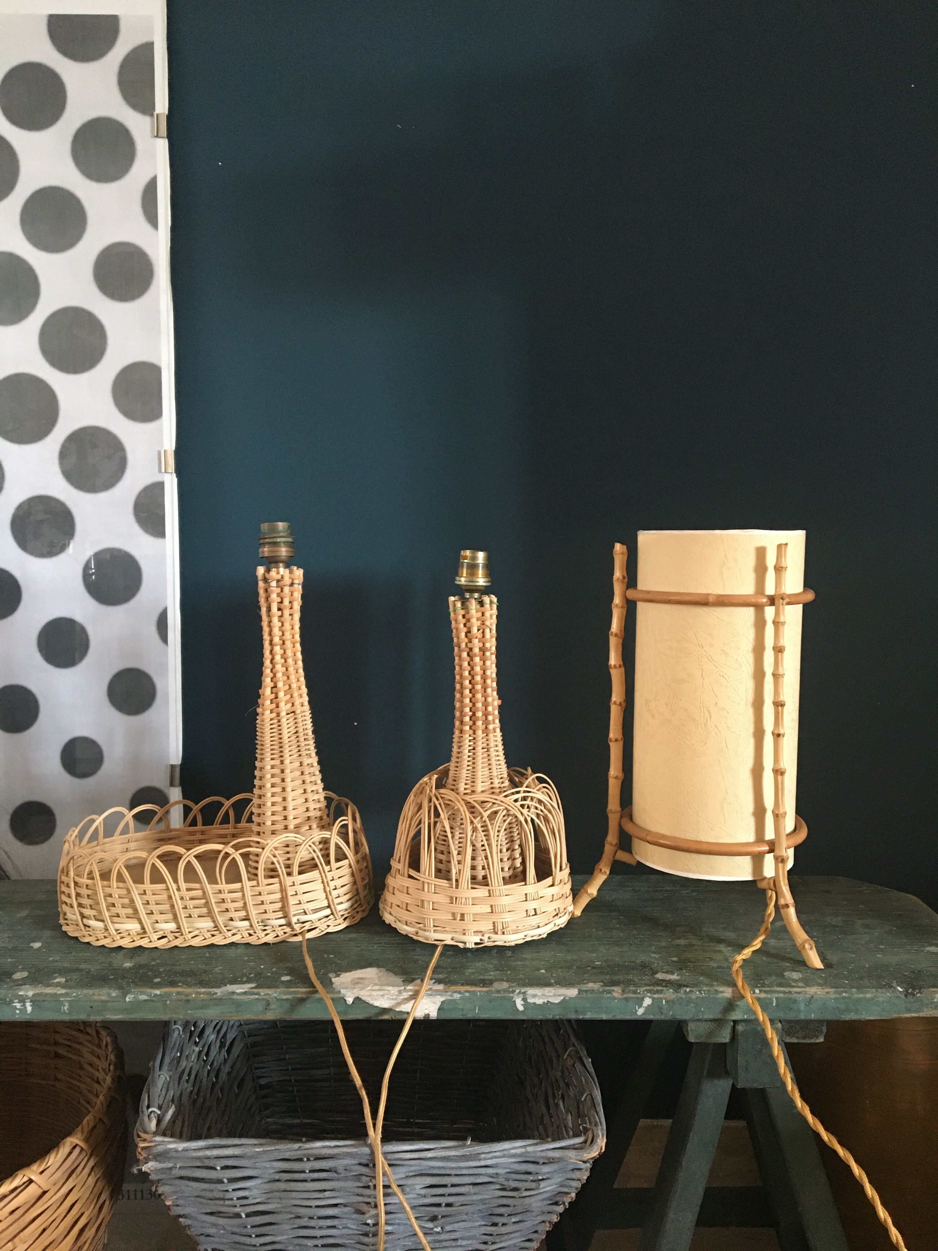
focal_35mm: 29
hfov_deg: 48.2
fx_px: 1048
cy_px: 626
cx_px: 469
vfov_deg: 61.7
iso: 200
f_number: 2.2
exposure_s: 1/20
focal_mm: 4.15
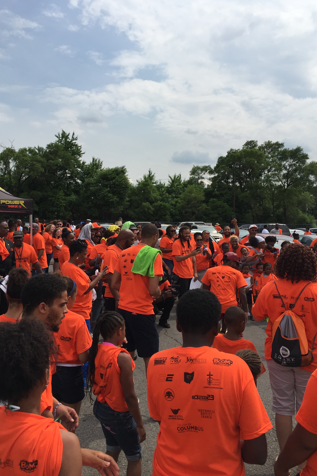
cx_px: 144
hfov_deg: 42.3
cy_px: 234
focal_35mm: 31
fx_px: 409
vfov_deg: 60.3
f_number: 2.2
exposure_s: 1/2825
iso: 32
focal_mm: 4.15
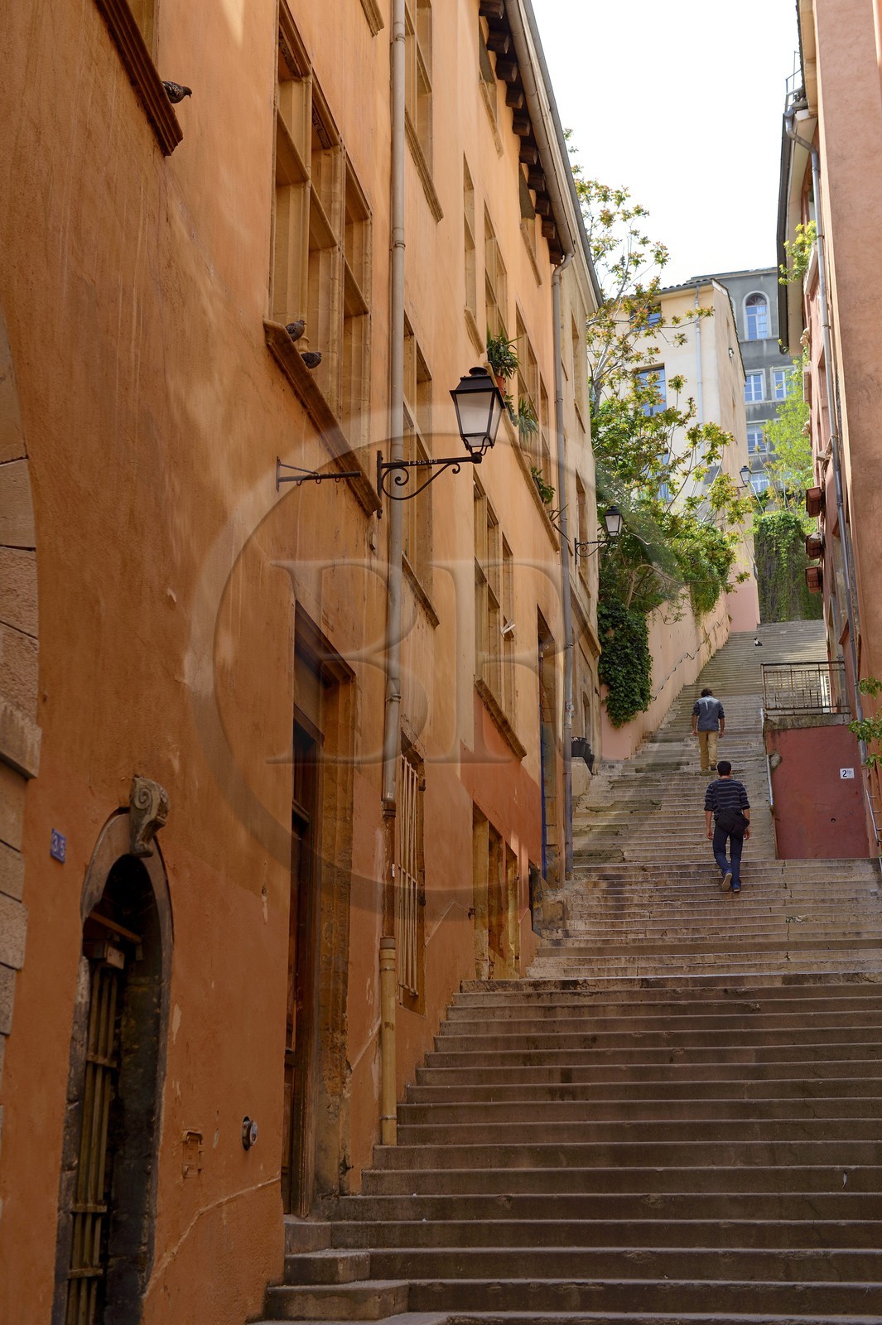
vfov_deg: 41.1
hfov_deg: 28.0
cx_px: 441
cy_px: 662
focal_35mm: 48
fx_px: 1766
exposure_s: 1/250
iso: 200
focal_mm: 48
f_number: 5
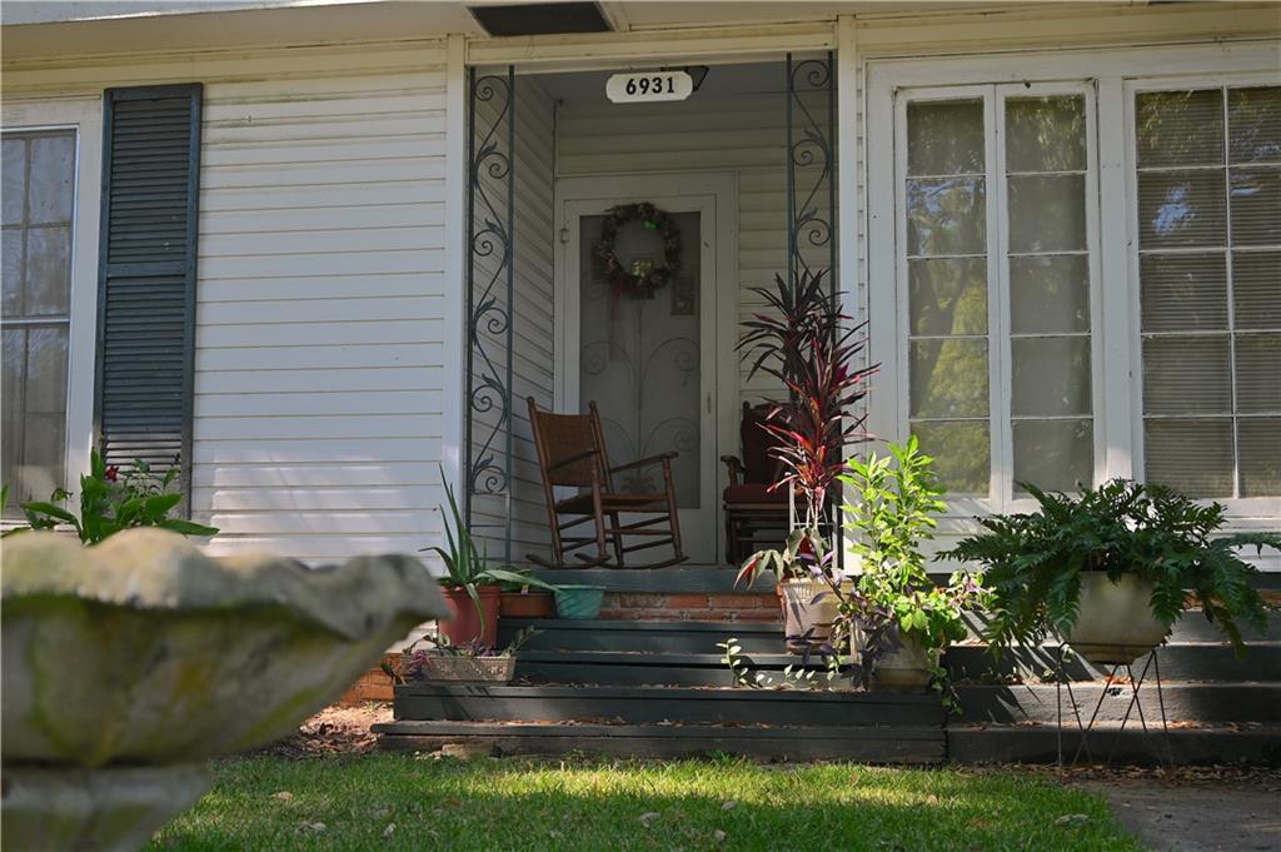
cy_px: 426
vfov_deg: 26.9
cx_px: 640
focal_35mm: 50
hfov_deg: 39.6
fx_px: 1778
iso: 125
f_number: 6.3
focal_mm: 50
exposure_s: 1/100
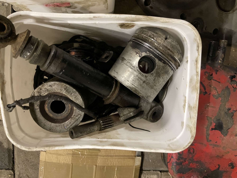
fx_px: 178
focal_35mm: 26
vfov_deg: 53.1
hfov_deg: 67.3
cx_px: 118
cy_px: 89
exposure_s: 1/25
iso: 500
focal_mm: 4.2
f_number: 1.6
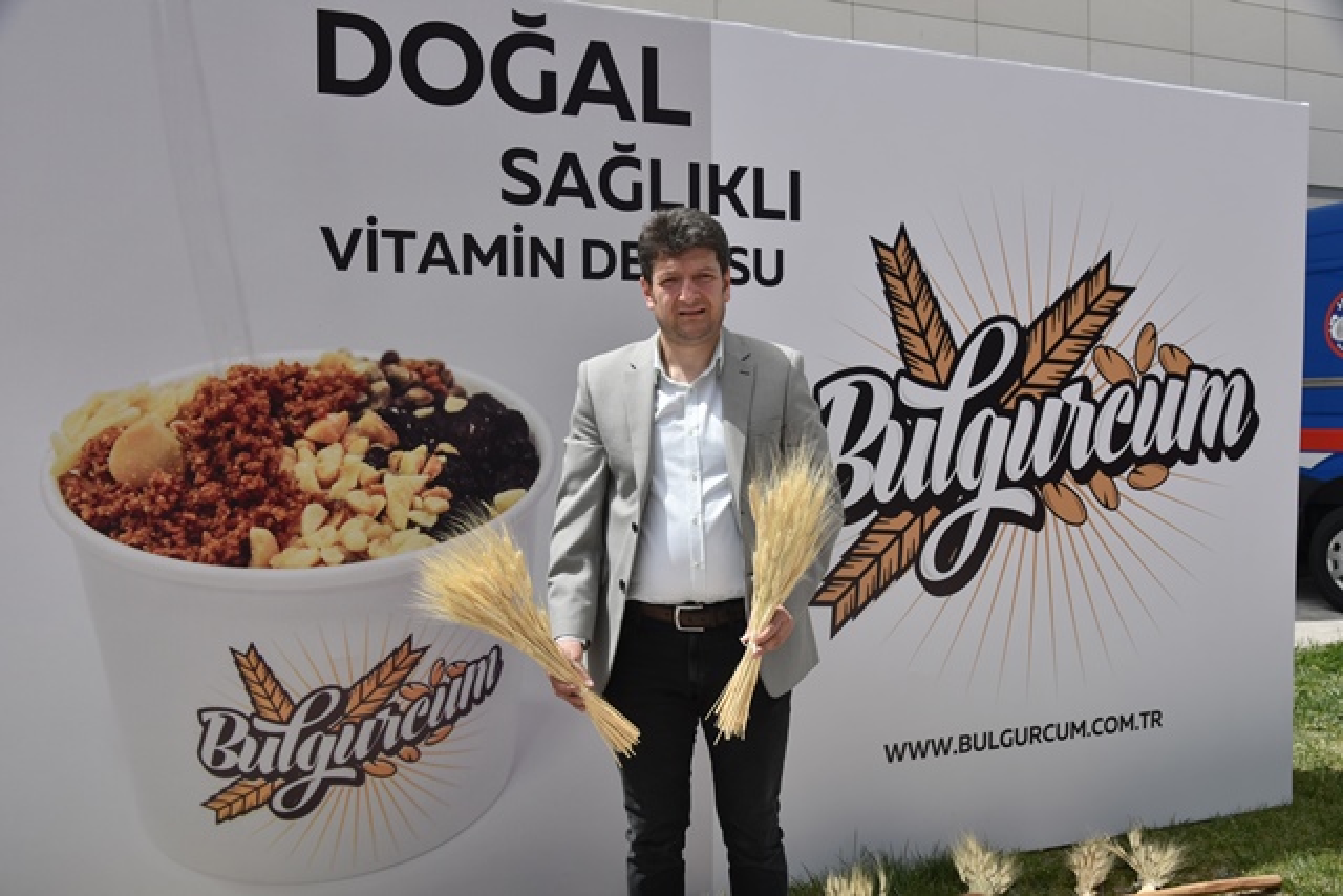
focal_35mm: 32
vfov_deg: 41.1
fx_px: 1194
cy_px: 448
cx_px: 672
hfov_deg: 58.7
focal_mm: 32
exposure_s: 1/320
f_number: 9
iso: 100
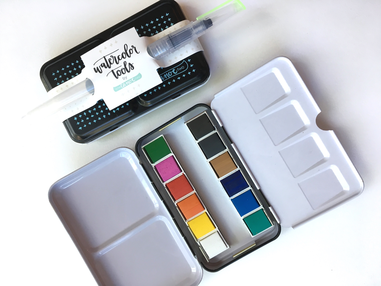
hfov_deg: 61.7
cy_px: 143
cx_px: 190
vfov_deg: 48.2
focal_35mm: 29
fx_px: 319
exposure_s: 1/30
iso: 25
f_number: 2.2
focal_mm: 4.15
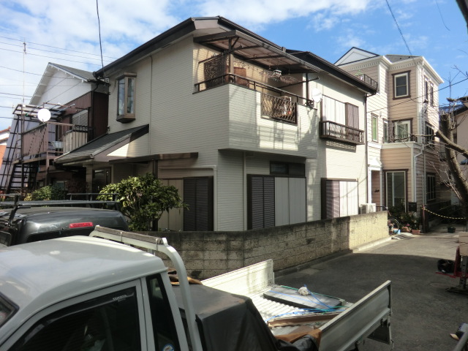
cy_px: 176
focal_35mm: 24
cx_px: 234
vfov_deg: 56.8
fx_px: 324
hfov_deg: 71.6
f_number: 3.2
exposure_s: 1/800
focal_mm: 4.3
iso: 80
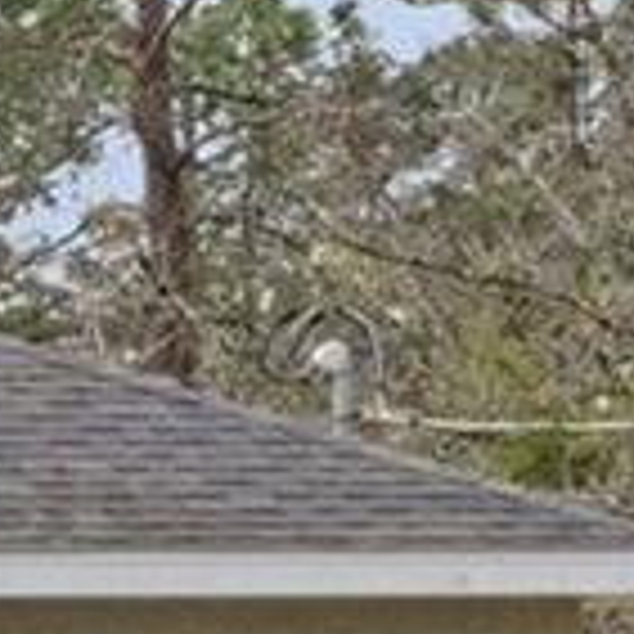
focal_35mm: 260
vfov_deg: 6.7
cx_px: -1727
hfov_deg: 5.9
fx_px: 5388
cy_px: 890
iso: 400
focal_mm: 18
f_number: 8
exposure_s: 1/1250
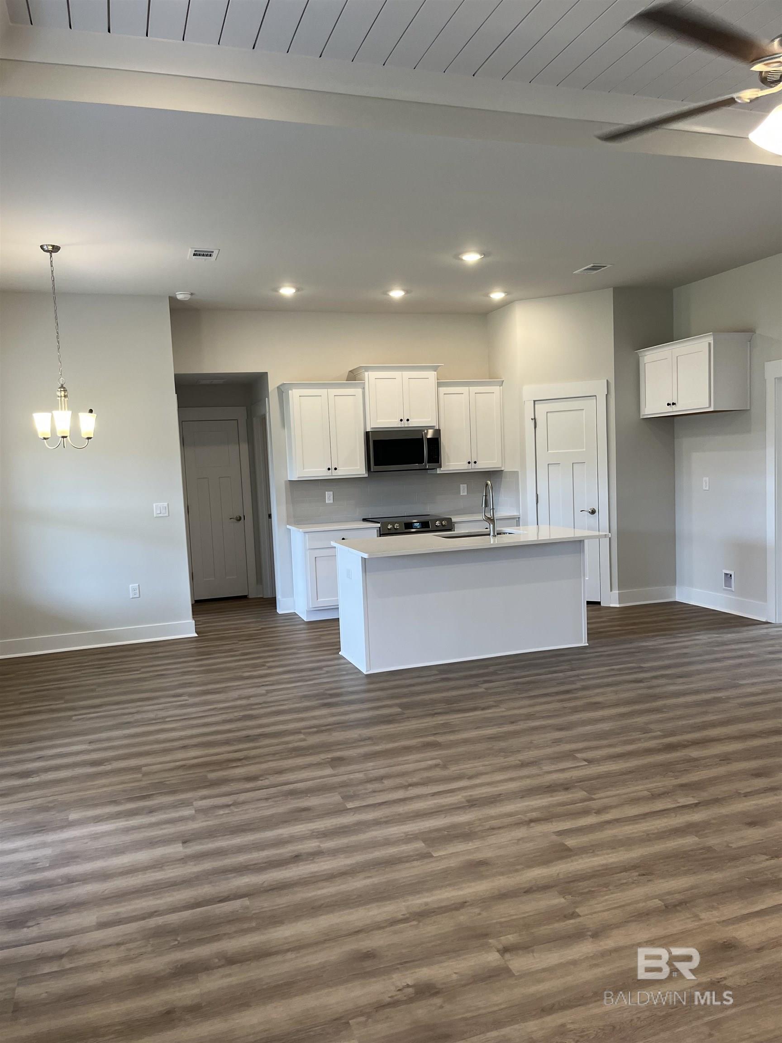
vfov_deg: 67.3
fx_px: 783
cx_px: 391
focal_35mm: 26
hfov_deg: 53.1
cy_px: 522
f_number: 1.6
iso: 100
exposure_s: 1/120
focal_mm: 5.1
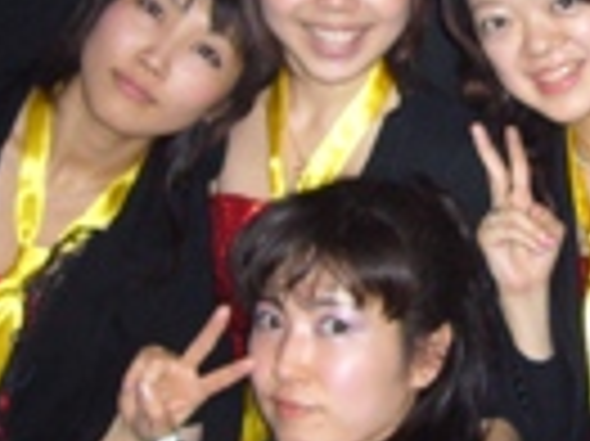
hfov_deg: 19.8
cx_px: 500
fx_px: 1669
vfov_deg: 15.0
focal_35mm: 98
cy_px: 101
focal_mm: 5.8
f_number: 2.8
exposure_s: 1/60
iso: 200
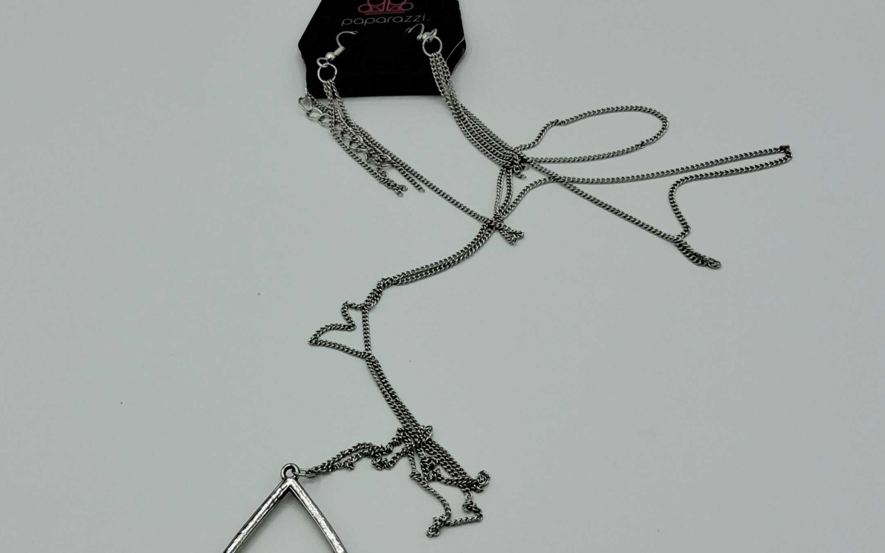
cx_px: 435
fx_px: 868
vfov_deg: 35.0
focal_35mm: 36
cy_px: 369
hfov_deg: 54.0
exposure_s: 1/667
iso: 50
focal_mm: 3.08
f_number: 2
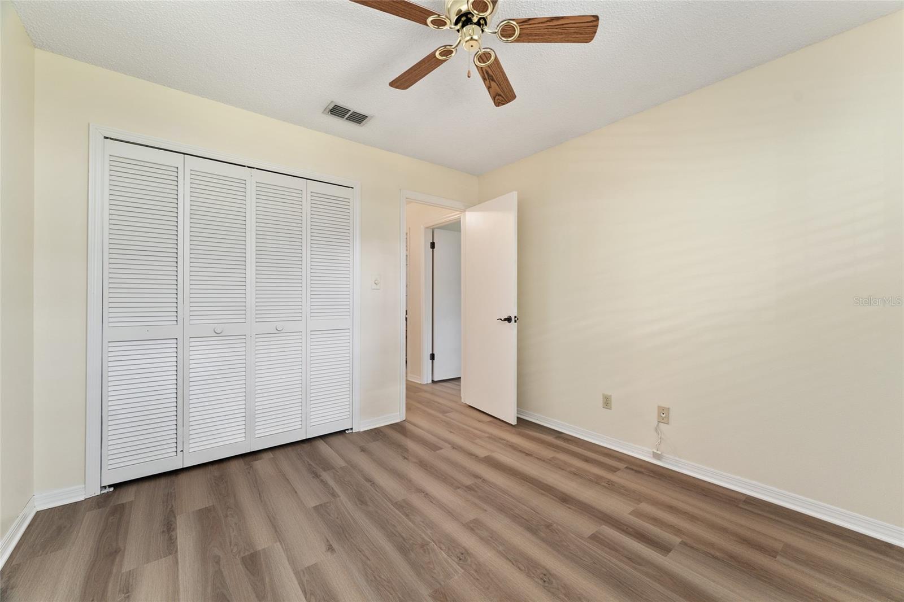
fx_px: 351
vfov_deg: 81.2
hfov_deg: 104.3
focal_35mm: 14
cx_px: 452
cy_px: 301
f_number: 7.1
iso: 320
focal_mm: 14
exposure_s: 2
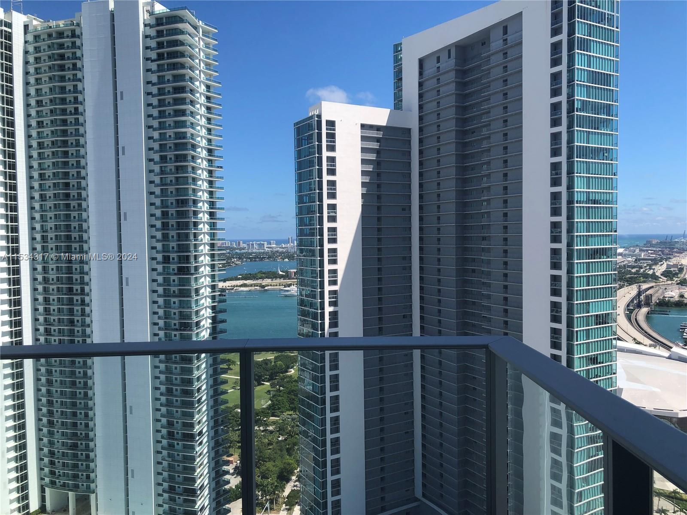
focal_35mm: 28
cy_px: 258
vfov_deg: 49.7
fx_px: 556
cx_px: 344
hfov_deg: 63.4
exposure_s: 1/1567
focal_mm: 3.99
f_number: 1.8
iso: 20
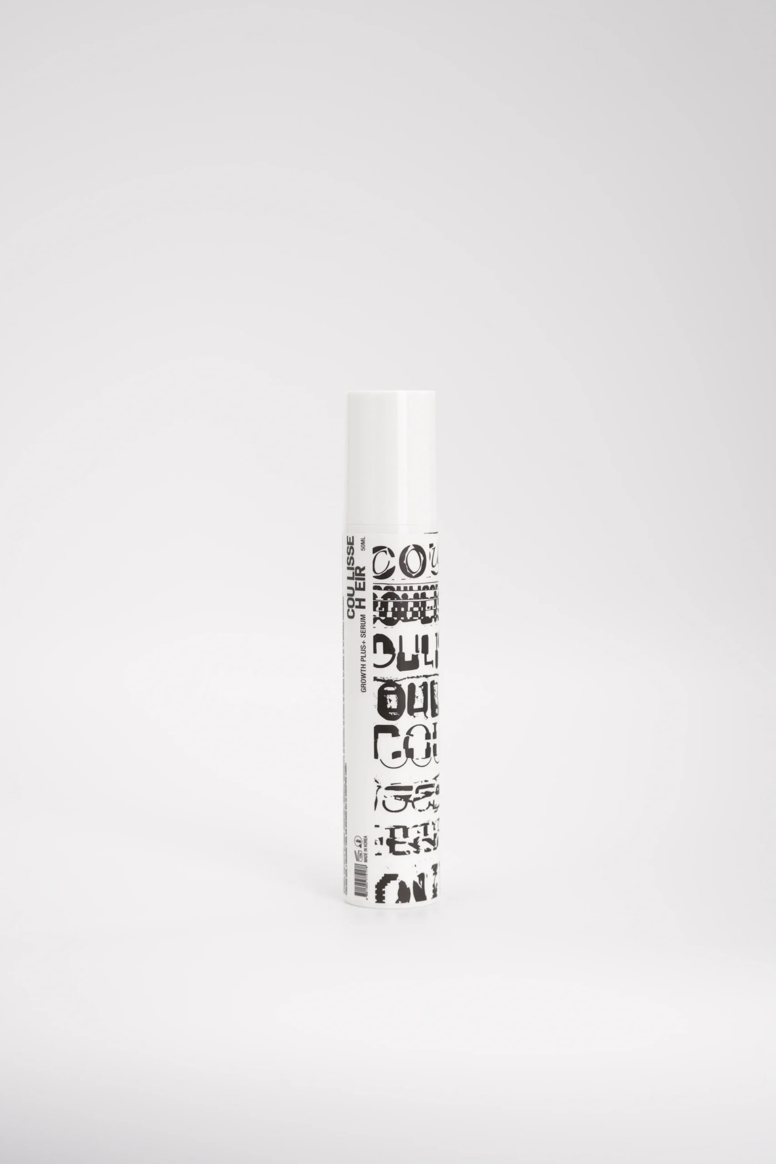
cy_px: 582
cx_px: 388
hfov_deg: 20.7
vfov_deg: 30.6
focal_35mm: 66
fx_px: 2124
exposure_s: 1/200
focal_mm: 43.8
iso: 100
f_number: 2.8
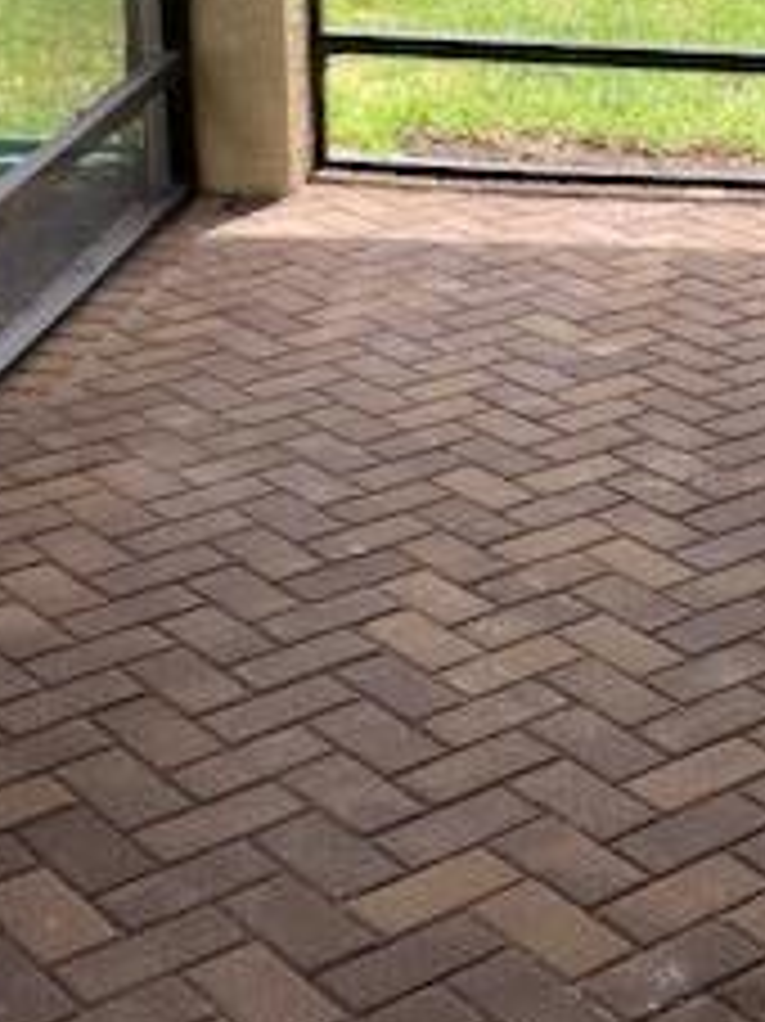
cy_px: 257
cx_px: 720
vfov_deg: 24.5
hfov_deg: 18.3
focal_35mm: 79
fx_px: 2330
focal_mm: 3.99
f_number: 1.8
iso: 20
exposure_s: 1/326
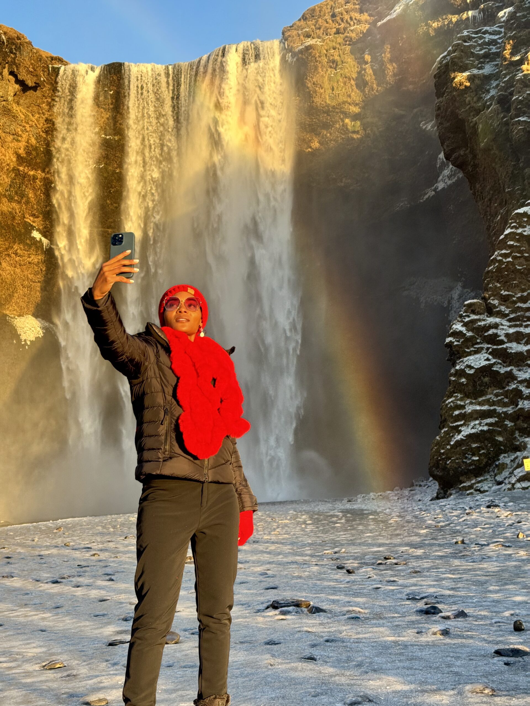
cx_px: 265
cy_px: 353
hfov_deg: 30.3
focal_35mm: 48
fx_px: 980
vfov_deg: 39.7
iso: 64
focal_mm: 6.86
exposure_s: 1/621
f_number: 1.78
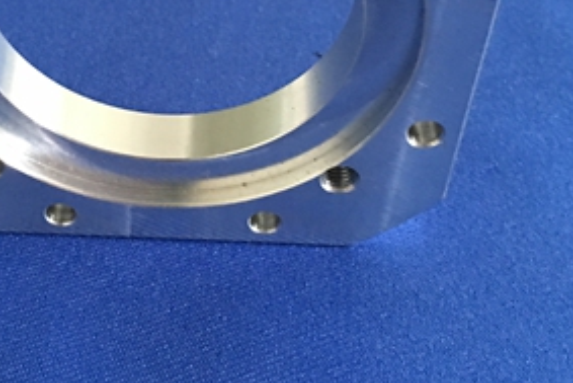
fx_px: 1019
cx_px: 188
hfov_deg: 31.1
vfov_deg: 21.0
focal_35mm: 64
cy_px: 83
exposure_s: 1/8
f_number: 2.2
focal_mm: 4.15
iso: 160
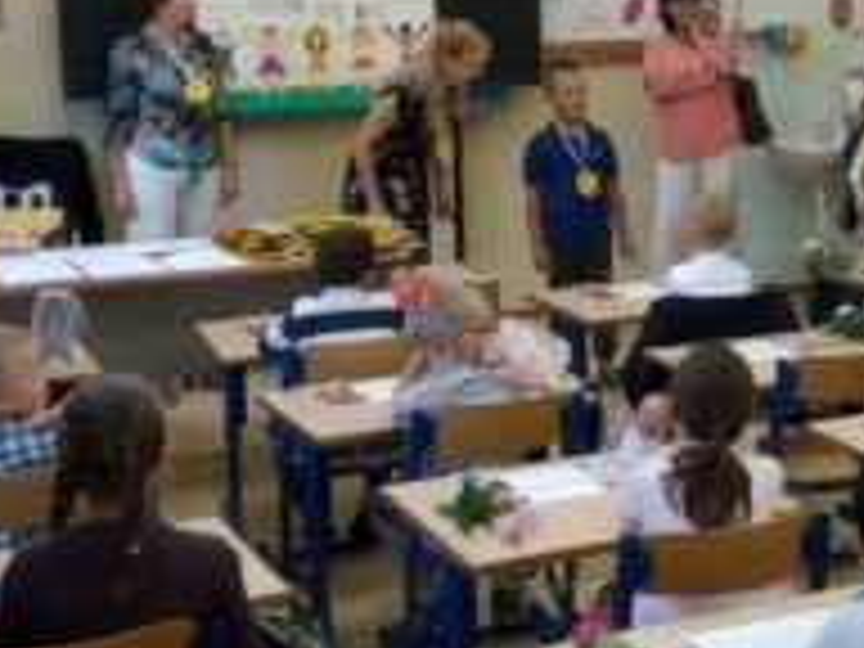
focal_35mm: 69
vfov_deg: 21.2
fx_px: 1722
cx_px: 819
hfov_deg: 26.9
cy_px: 225
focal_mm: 3.82
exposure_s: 1/33
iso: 200
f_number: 2.2
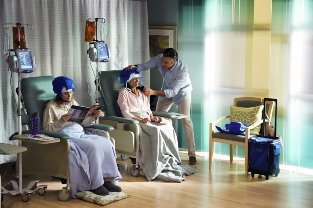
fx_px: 609
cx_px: 156
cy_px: 104
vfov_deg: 19.5
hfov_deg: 28.8
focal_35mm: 70
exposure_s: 1/125
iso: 8000
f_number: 3.5
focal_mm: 70
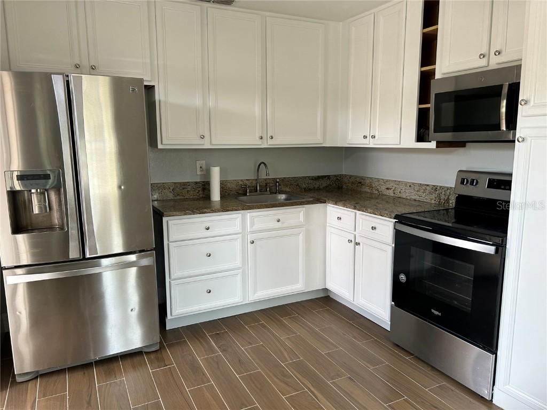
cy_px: 205
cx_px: 274
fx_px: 411
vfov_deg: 53.1
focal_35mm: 26
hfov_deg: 67.3
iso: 80
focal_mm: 5.7
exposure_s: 1/121
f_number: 1.5
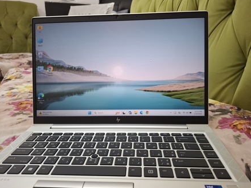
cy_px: 97
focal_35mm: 24
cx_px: 129
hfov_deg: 71.5
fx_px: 174
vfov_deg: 56.9
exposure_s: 1/33
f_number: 1.8
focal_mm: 5.54
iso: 250
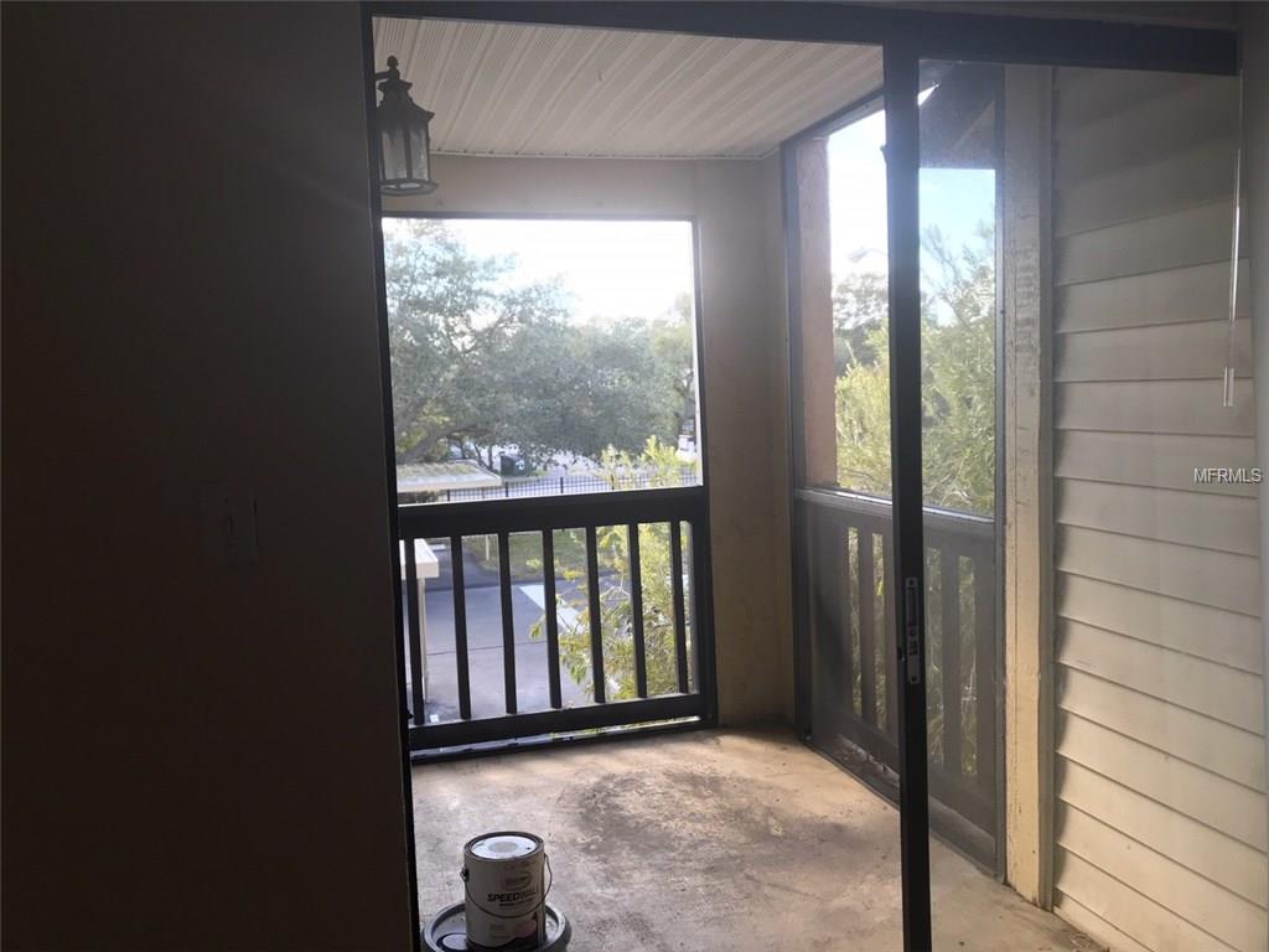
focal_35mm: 28
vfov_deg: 49.7
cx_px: 634
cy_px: 476
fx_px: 1026
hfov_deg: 63.4
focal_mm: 3.99
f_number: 1.8
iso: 32
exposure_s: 1/120
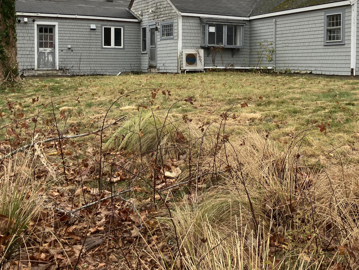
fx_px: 446
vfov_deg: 33.2
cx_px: 212
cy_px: 81
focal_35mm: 43
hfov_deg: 43.7
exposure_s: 1/202
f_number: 1.8
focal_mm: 3.99
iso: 25
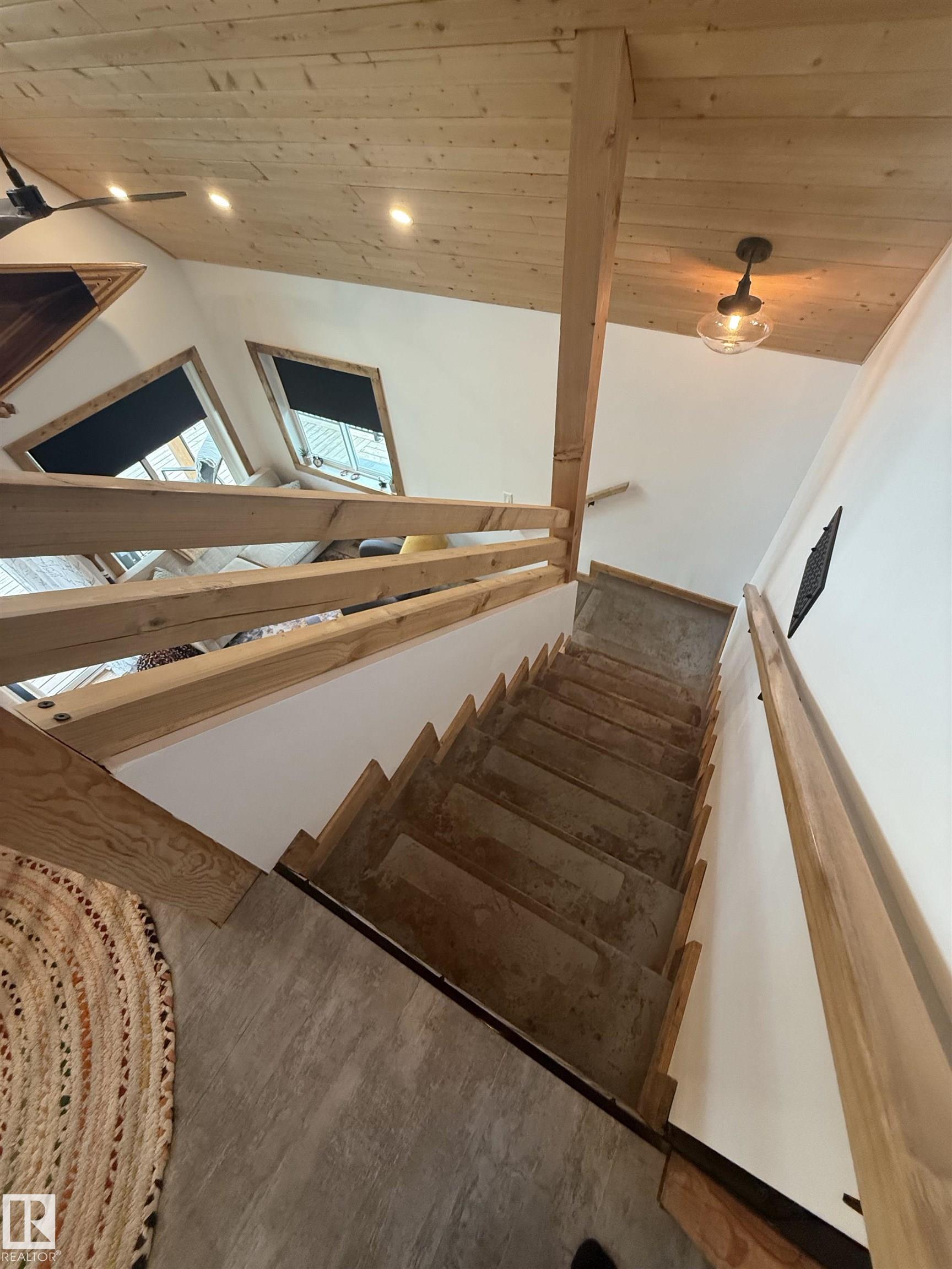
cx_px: 476
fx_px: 513
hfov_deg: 85.7
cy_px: 634
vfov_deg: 102.1
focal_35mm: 14
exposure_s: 1/120
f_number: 2.2
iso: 500
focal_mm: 2.22
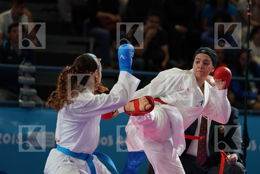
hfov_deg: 6.9
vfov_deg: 4.6
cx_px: 130
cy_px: 87
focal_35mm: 300
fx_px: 2166
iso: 1000
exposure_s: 1/1000
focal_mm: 200
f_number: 2.8
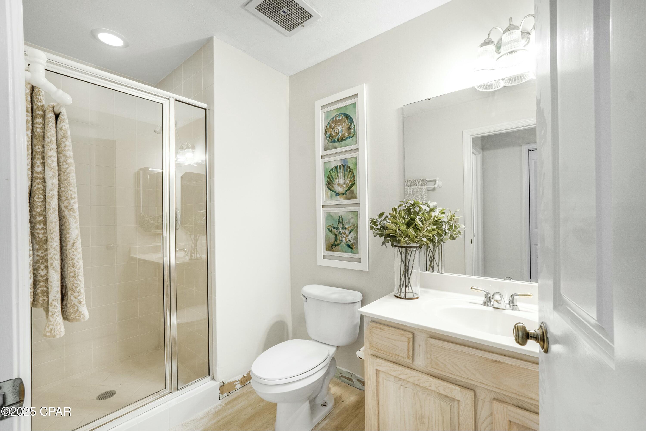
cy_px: 216
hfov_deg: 100.4
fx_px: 269
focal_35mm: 15
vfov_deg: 77.3
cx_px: 323
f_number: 9.5
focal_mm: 10
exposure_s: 1/4
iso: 200
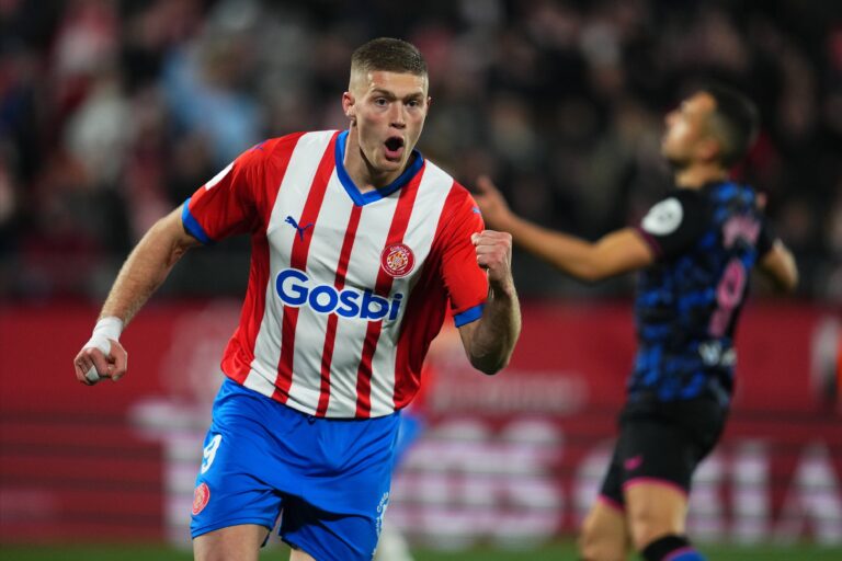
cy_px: 280
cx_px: 421
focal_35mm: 400
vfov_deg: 3.4
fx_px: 9355
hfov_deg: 5.2
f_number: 2.8
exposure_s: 1/2000
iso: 2500
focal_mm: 400
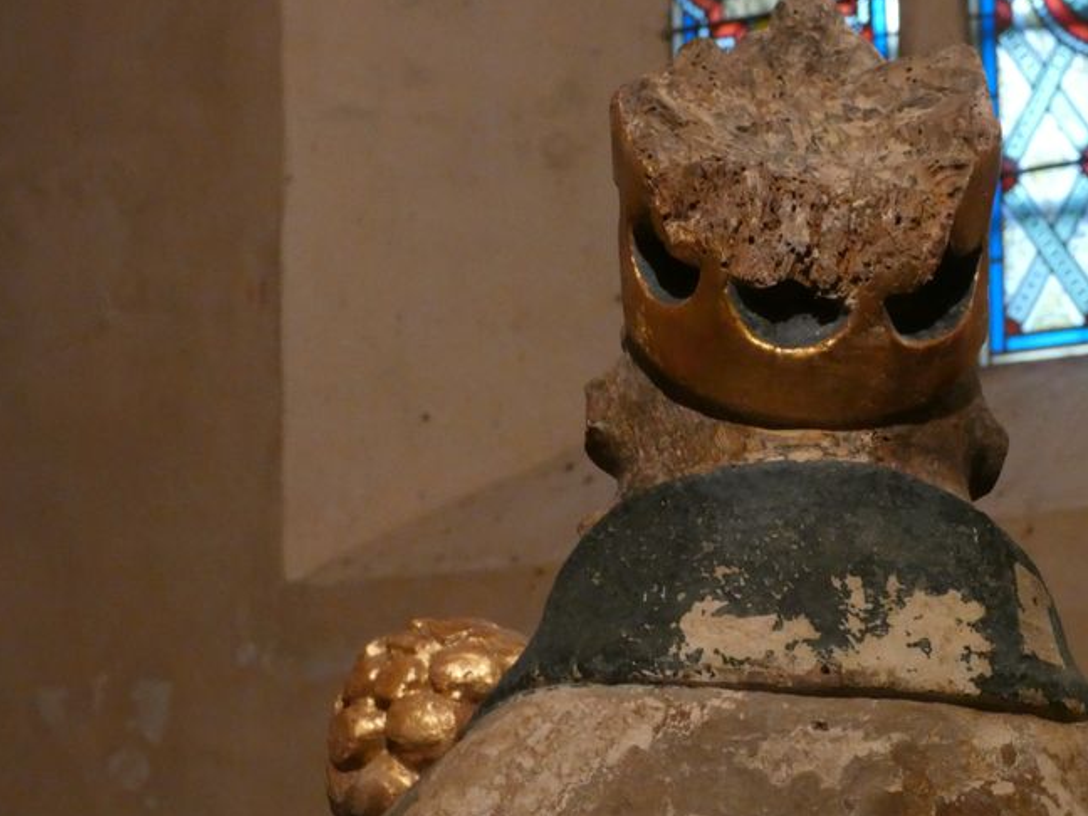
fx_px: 2986
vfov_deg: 15.5
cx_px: 772
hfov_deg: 20.5
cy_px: 497
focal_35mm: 95
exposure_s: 1/80
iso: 800
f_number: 4.2
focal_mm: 11.9
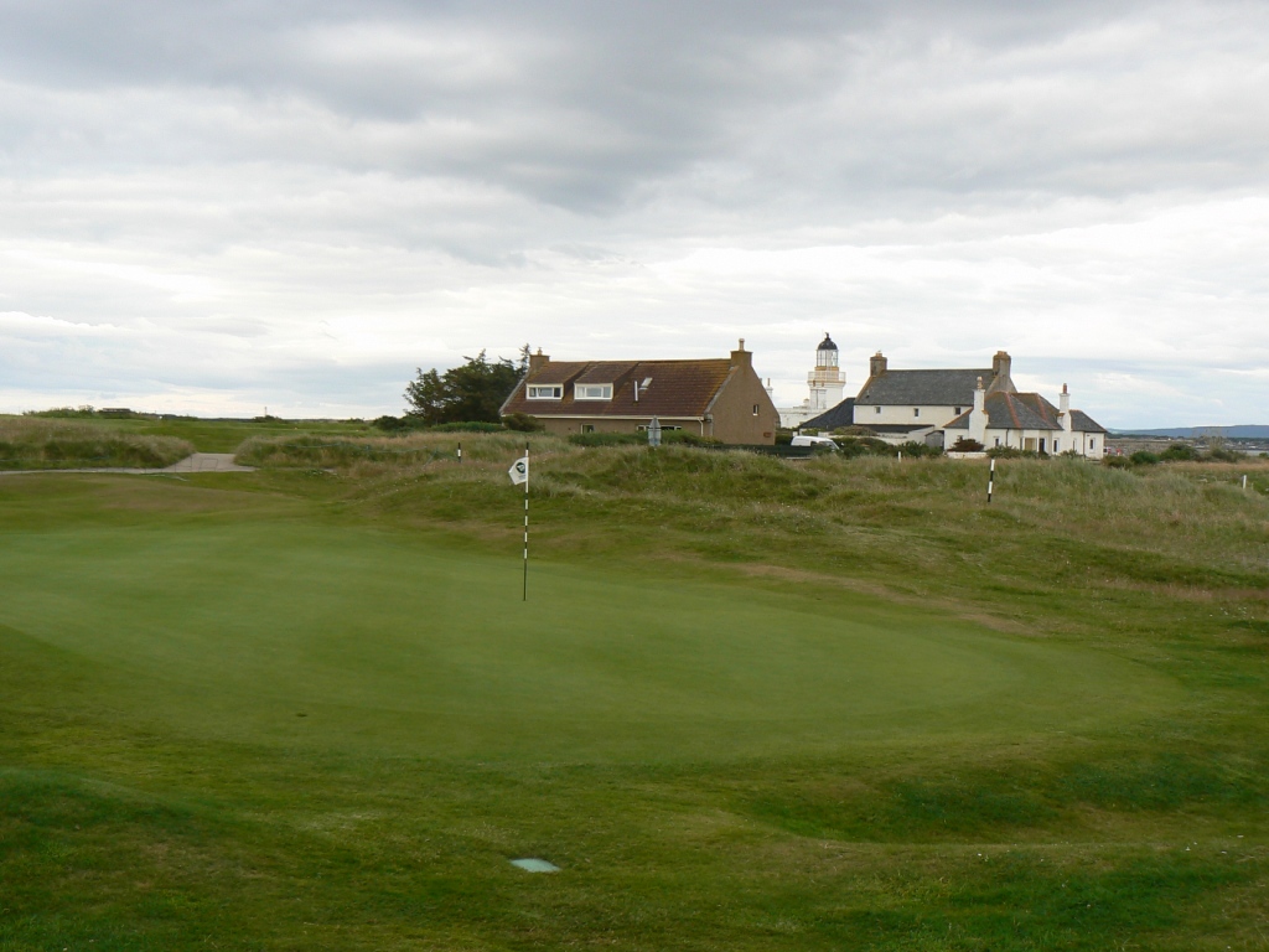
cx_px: 634
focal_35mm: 49
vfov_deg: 29.7
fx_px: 1796
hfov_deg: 38.9
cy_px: 476
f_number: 4
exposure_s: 1/100
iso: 80
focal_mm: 8.2
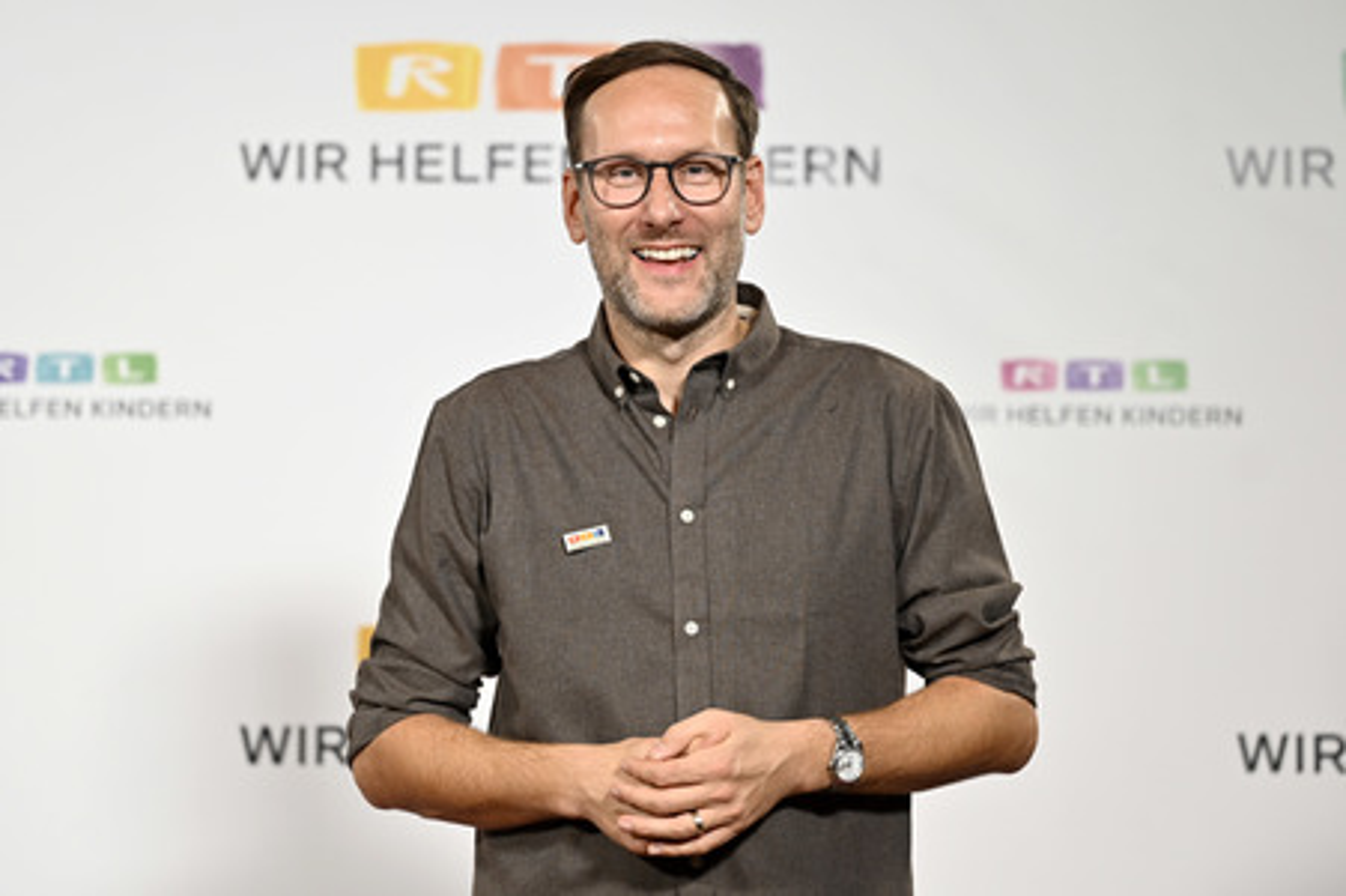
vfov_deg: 13.8
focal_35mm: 99
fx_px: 3699
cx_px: 673
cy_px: 448
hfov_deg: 20.6
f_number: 2.8
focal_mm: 99
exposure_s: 1/250
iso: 800
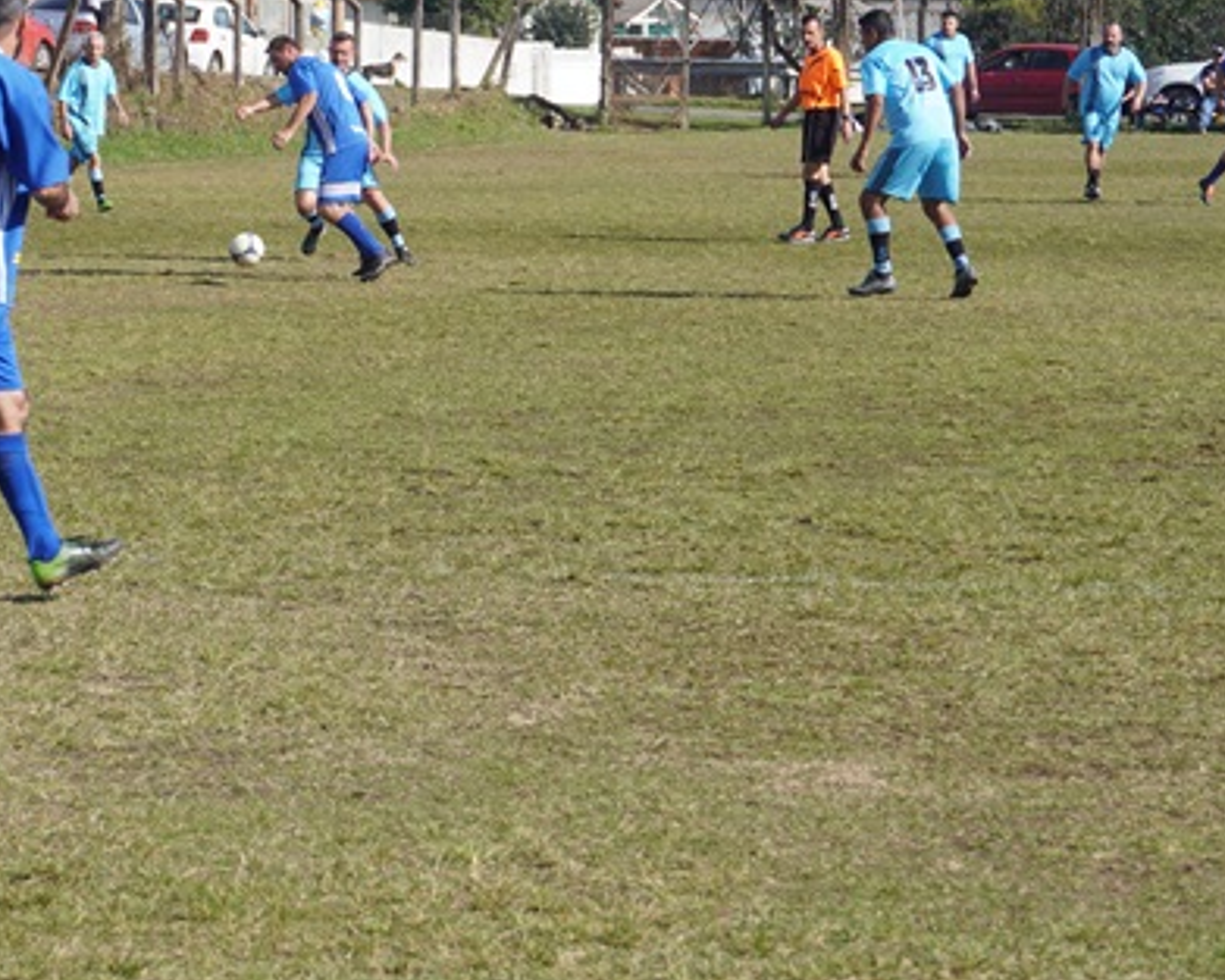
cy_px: 290
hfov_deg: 13.3
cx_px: 210
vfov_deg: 10.7
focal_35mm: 144
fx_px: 5222
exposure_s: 1/250
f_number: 7.1
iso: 100
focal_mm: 50
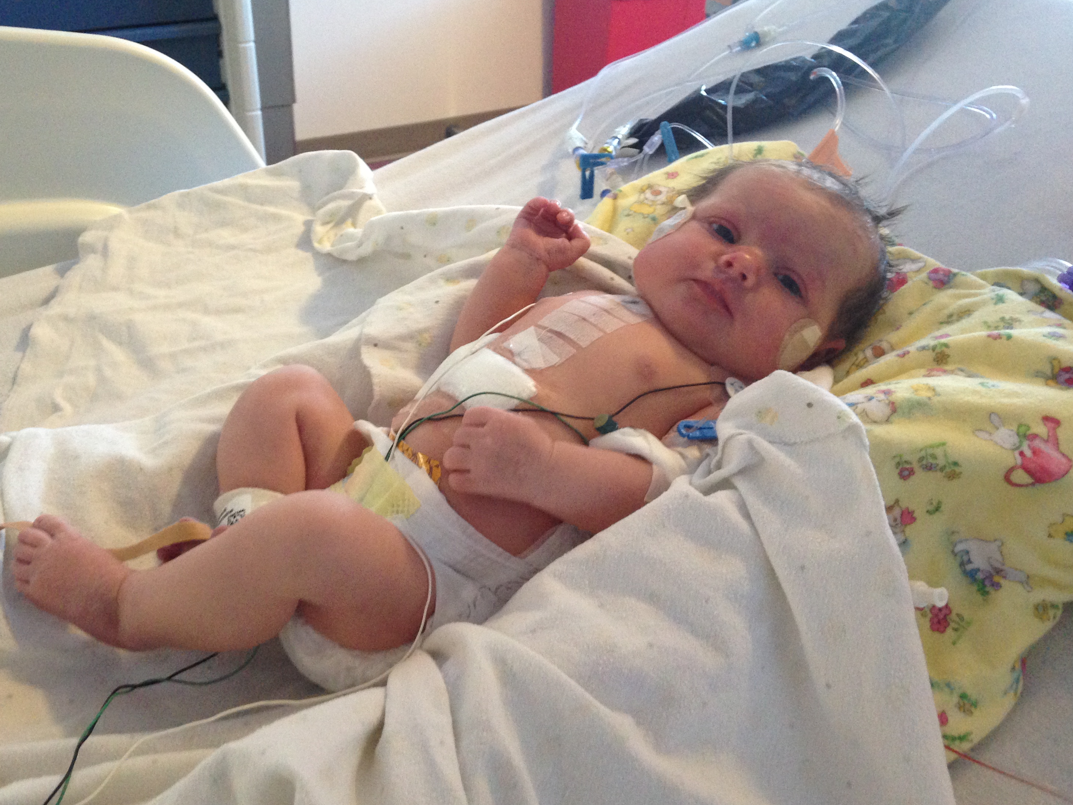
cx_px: 488
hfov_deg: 50.1
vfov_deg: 38.7
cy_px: 388
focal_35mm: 37
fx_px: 1147
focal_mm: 4.12
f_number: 2.4
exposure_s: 1/20
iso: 250
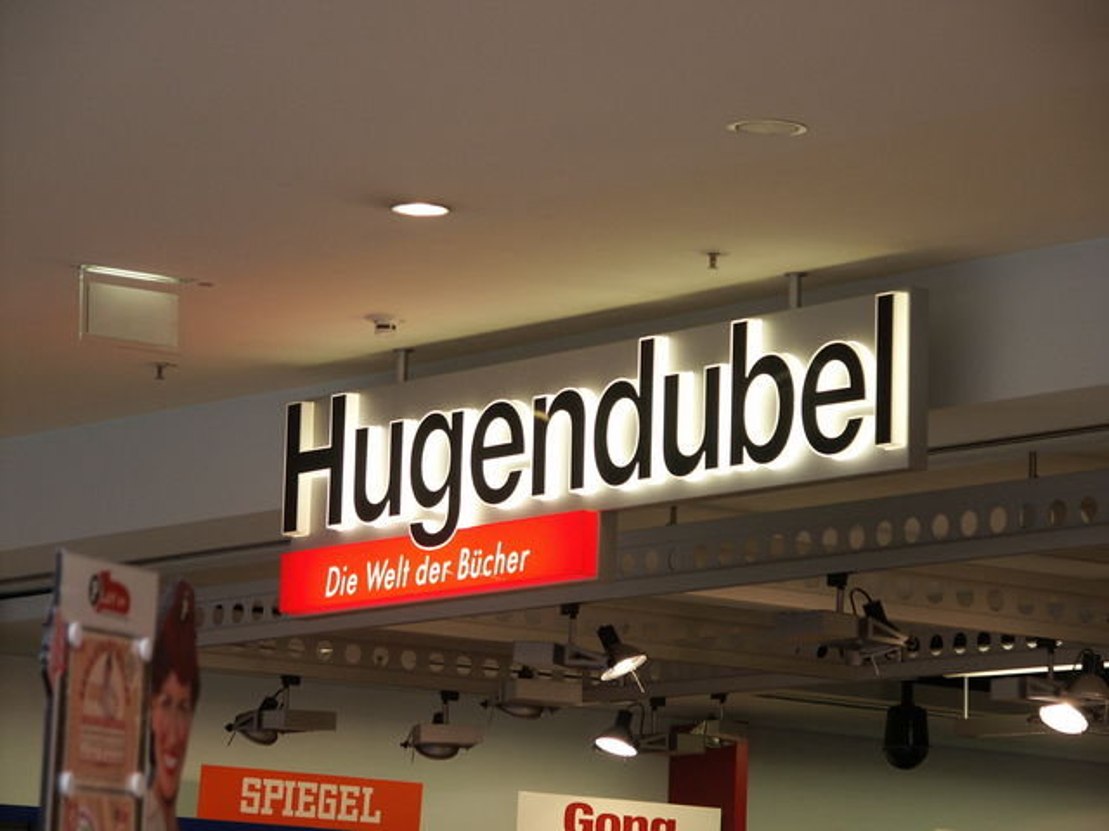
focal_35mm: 163
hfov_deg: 12.1
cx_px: 554
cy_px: 416
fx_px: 5222
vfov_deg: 9.1
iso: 125
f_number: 3.5
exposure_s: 1/180
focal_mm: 41.31
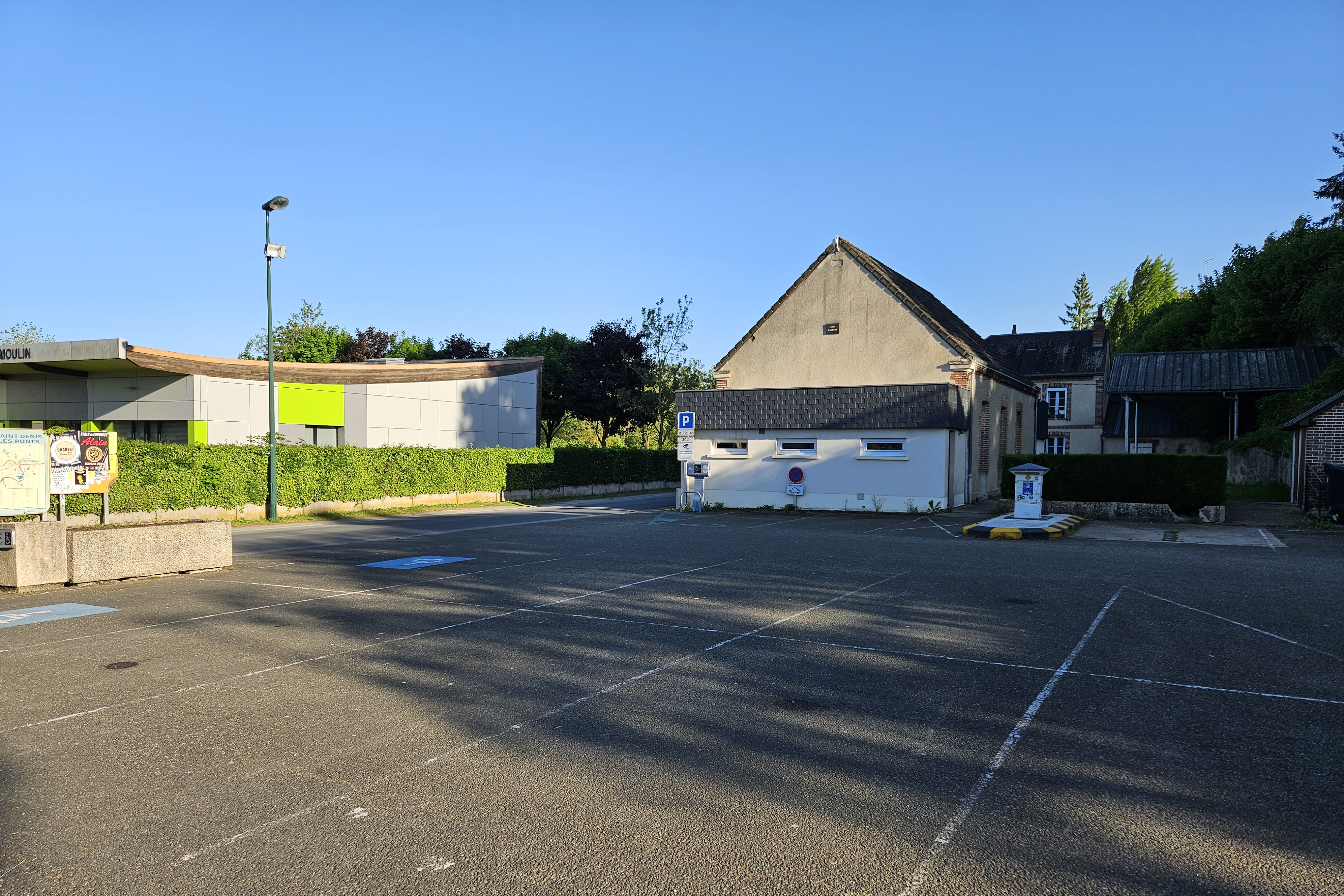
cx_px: 671
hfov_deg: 73.7
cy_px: 488
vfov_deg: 53.1
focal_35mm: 24
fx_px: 896
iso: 25
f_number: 1.8
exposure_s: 1/1011
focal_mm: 5.4
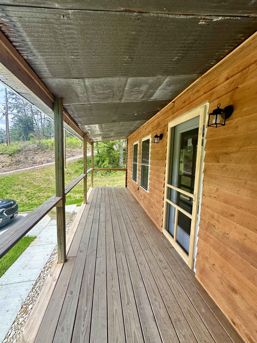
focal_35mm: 14
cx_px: 128
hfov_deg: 85.7
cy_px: 172
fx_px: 139
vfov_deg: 102.1
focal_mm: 2.22
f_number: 2.2
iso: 40
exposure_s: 1/479
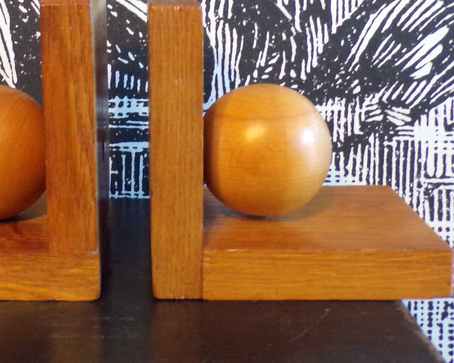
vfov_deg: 25.9
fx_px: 766
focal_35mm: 57
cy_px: 39
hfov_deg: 32.6
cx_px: 130
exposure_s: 1/15
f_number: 3.1
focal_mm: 5
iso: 400
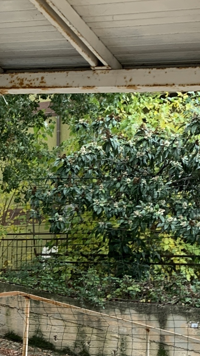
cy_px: 379
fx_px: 688
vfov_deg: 26.9
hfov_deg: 15.9
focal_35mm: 73
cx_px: -42
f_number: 1.8
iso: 100
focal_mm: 4.25
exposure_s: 1/101
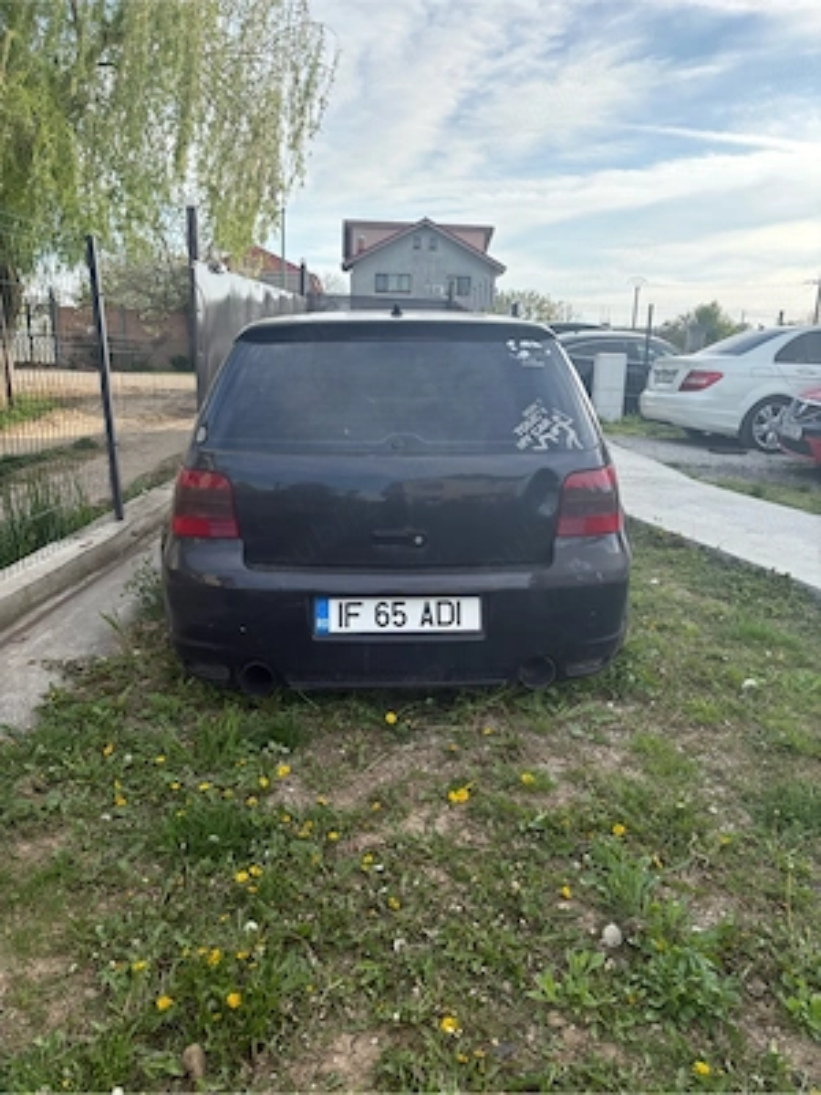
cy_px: 548
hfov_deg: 53.1
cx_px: 410
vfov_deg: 67.3
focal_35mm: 26
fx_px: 822
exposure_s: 1/1550
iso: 64
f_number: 1.6
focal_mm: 5.96
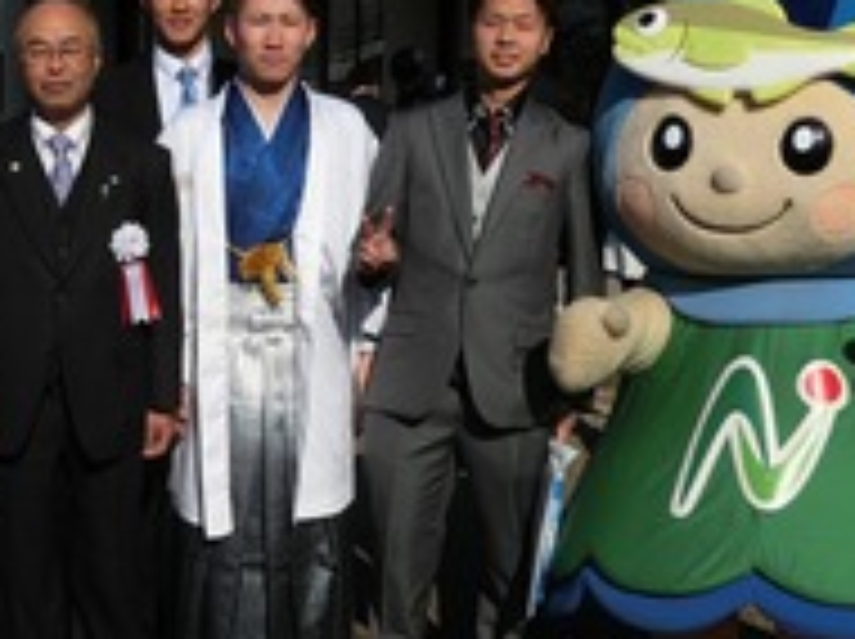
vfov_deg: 20.7
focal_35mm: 71
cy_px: 322
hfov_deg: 27.2
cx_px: 241
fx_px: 1751
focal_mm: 6.9
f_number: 4.1
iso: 80
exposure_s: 1/1600
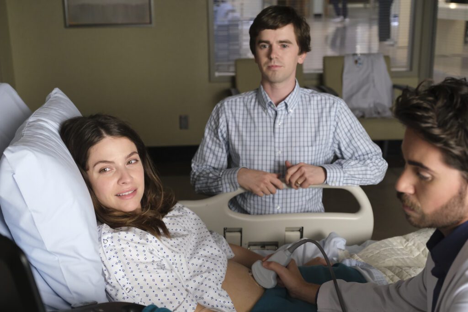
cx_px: 234
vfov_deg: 28.1
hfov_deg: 41.1
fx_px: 624
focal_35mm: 48
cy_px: 156
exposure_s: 1/125
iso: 3200
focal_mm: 32.1
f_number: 3.6
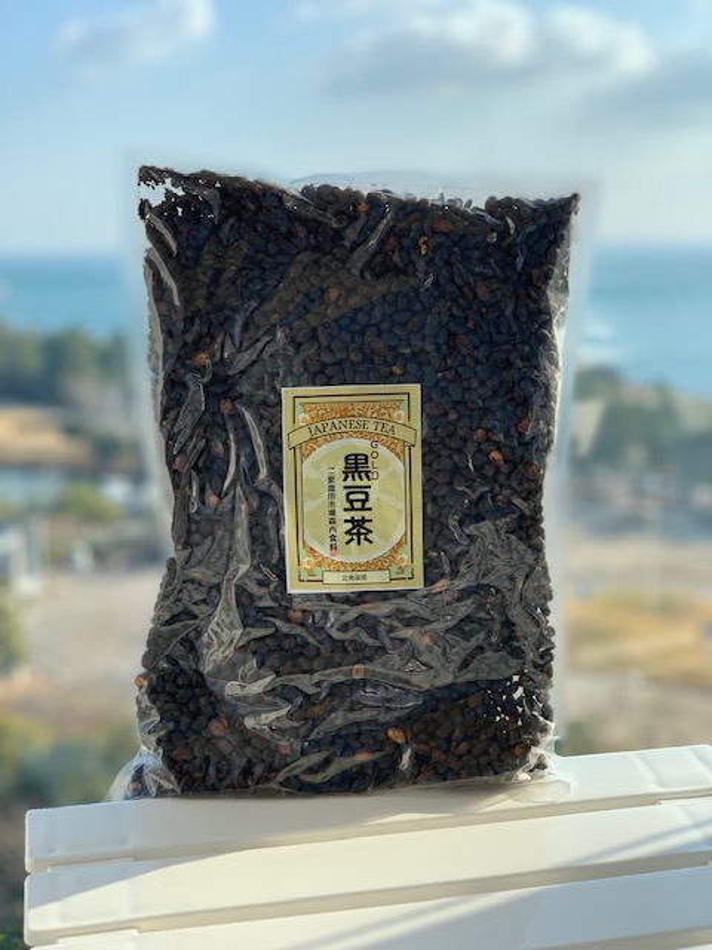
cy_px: 475
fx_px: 1426
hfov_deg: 28.0
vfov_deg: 36.8
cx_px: 356
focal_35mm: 52
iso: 16
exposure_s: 1/551
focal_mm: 6
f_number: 2.4
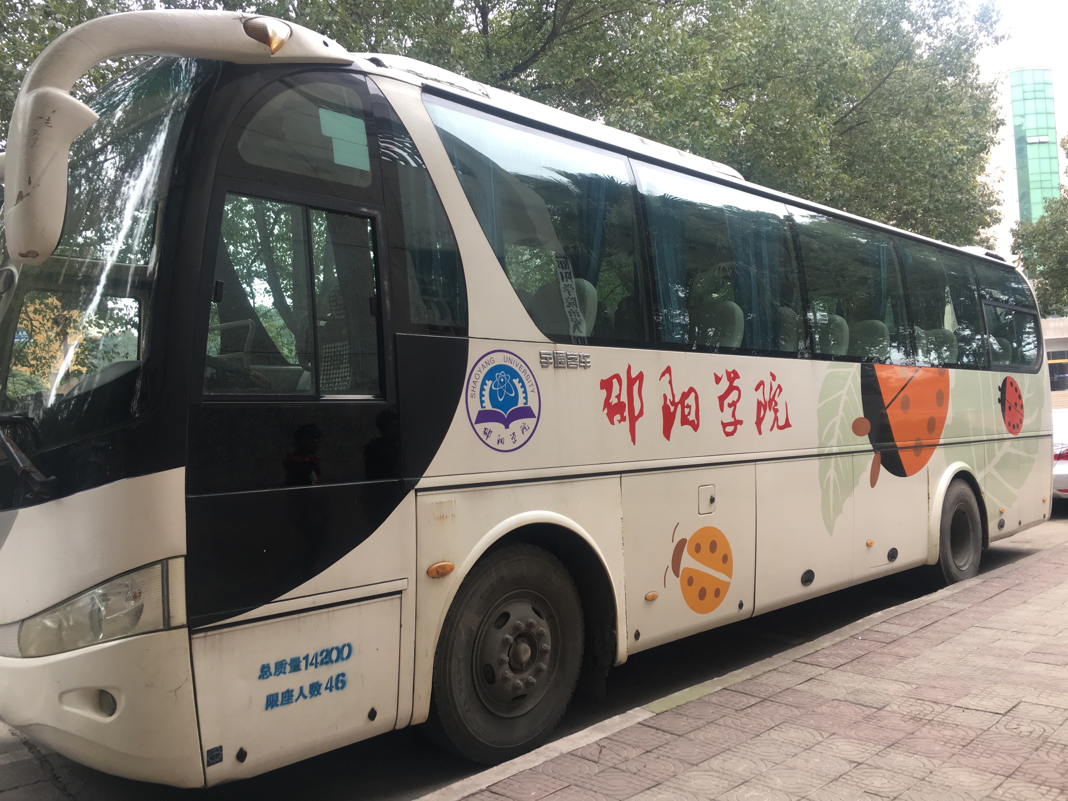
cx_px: 534
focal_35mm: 29
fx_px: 895
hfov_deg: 61.7
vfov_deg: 48.2
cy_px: 400
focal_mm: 4.15
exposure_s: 1/50
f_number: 2.2
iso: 32
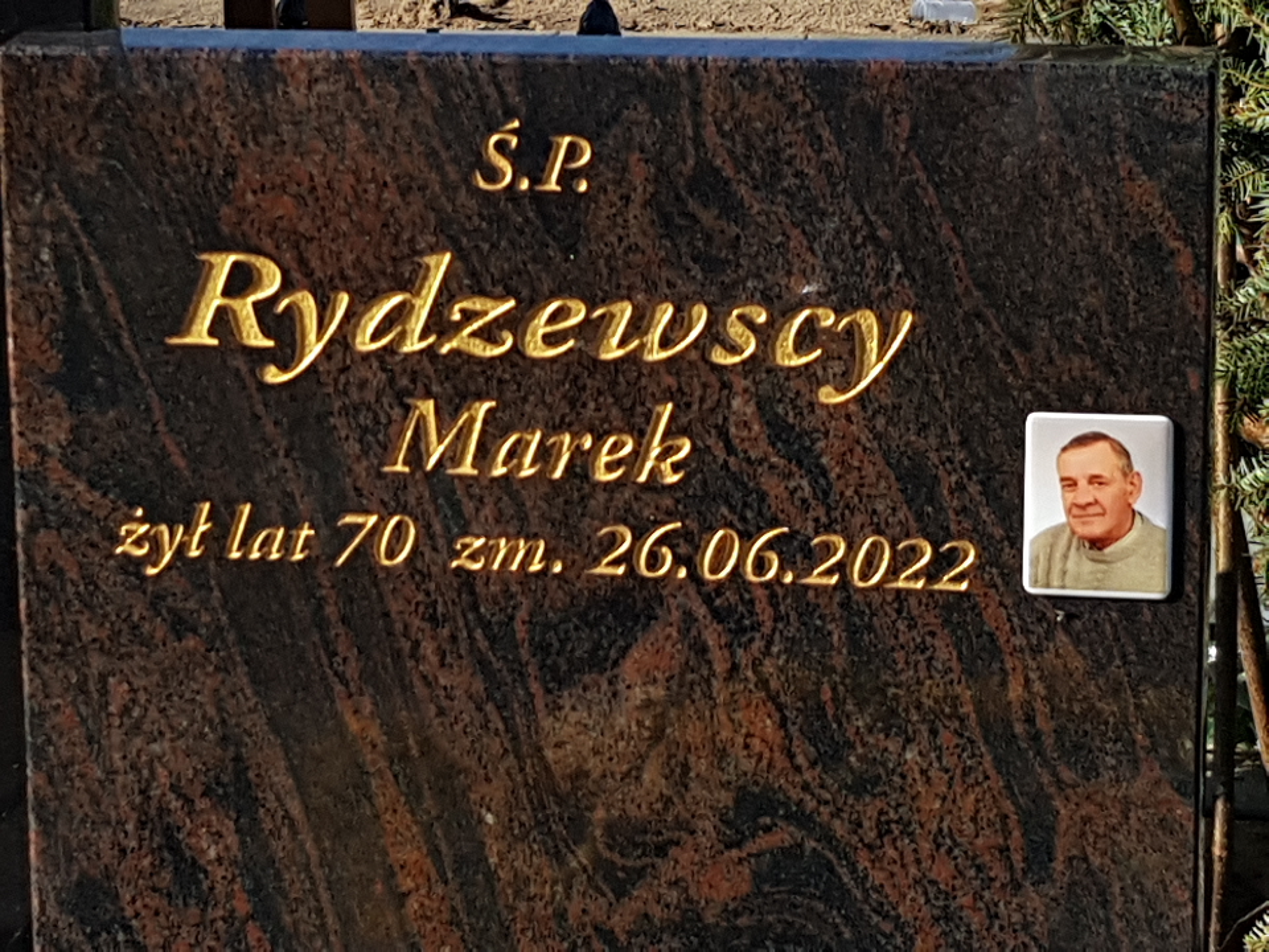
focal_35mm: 26
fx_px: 953
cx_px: 634
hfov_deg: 67.3
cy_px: 476
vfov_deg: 53.1
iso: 40
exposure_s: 1/2328
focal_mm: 4.2
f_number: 1.7
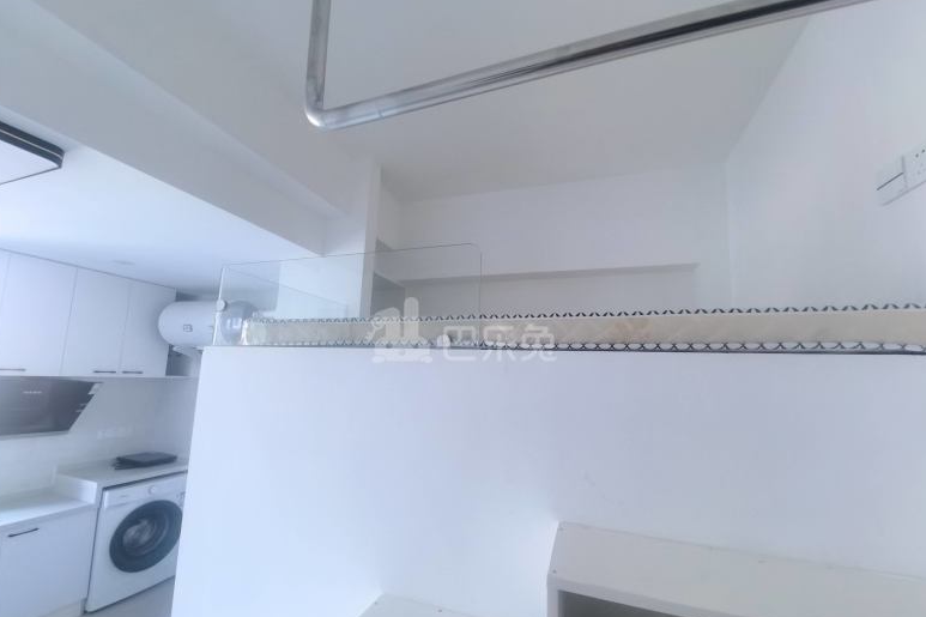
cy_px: 331
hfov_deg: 104.3
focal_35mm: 14
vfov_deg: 81.1
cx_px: 461
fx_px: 360
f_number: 2.2
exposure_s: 1/50
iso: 250
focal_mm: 1.76
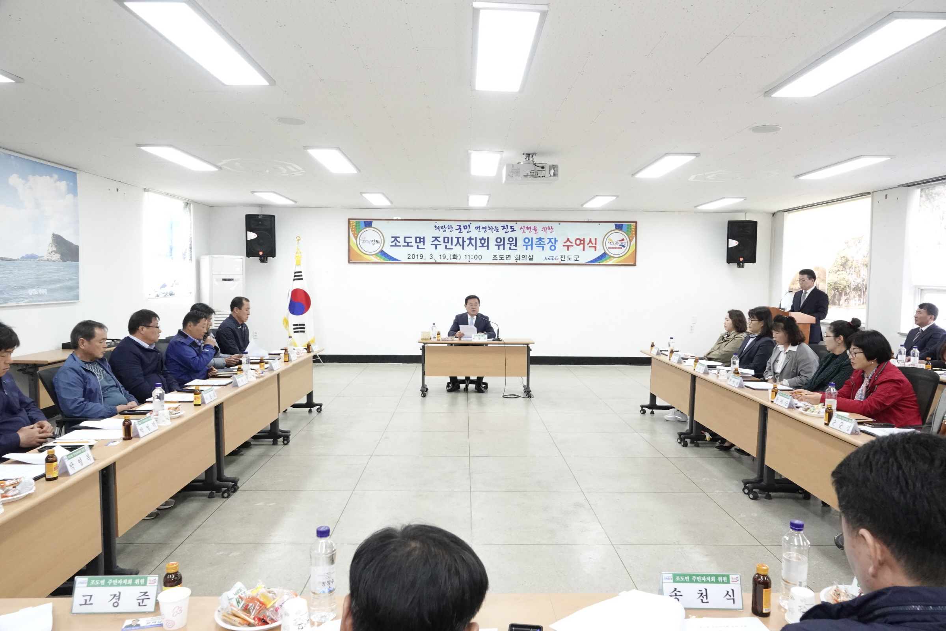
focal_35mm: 25
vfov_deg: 51.3
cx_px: 473
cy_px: 316
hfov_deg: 71.5
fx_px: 657
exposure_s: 1/100
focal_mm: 9.02
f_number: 5
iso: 1600
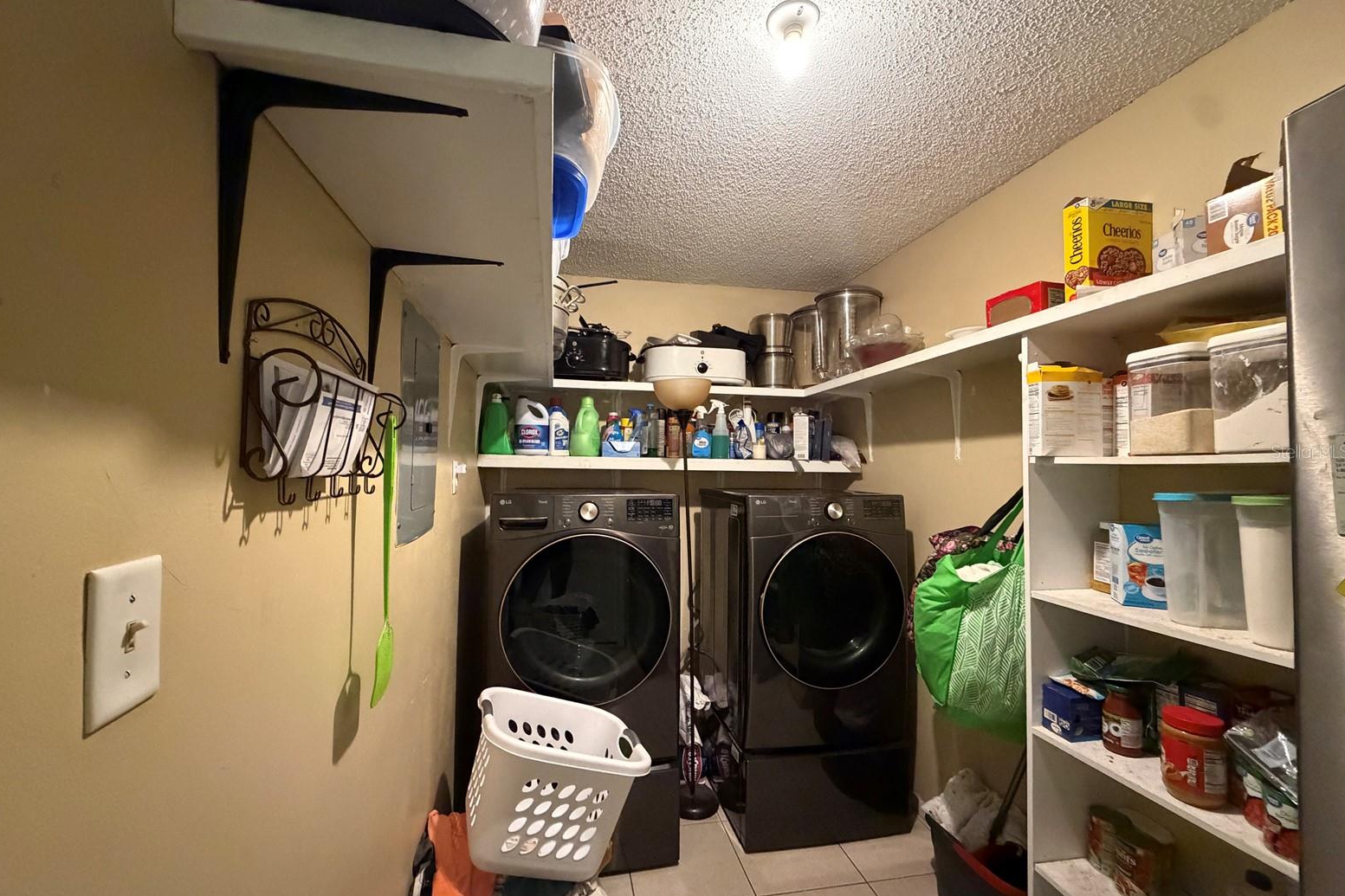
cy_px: 451
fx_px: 560
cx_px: 660
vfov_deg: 77.3
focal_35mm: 15
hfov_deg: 100.4
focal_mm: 2.22
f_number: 2.2
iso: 1250
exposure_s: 1/60
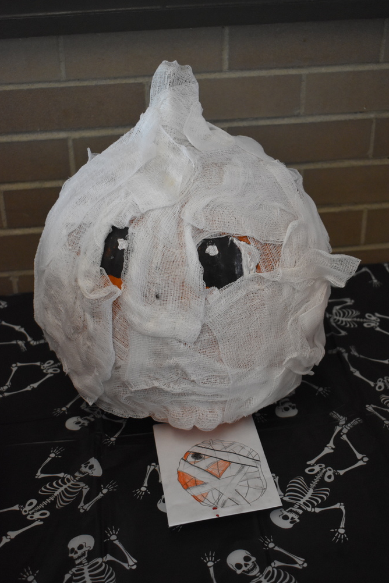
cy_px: 292
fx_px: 770
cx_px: 192
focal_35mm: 48
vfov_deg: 41.5
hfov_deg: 28.4
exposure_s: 1/500
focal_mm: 31
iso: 2200
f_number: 4.2
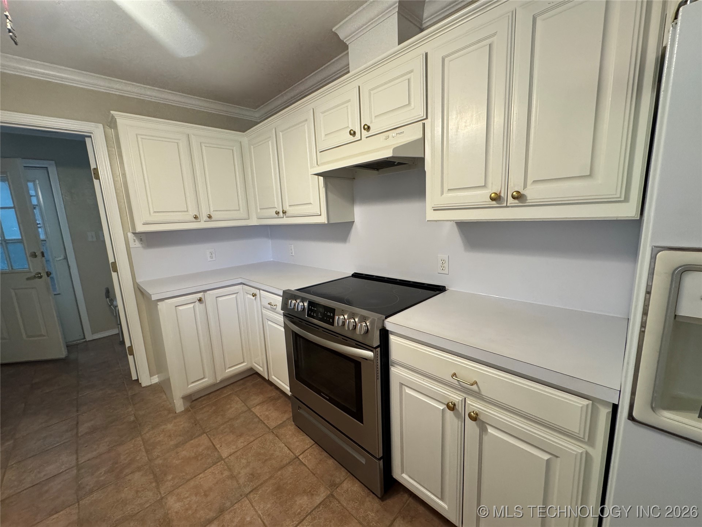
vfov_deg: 85.7
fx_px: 284
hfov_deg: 102.1
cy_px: 264
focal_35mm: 14
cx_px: 351
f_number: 2.2
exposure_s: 1/120
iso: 320
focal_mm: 2.22
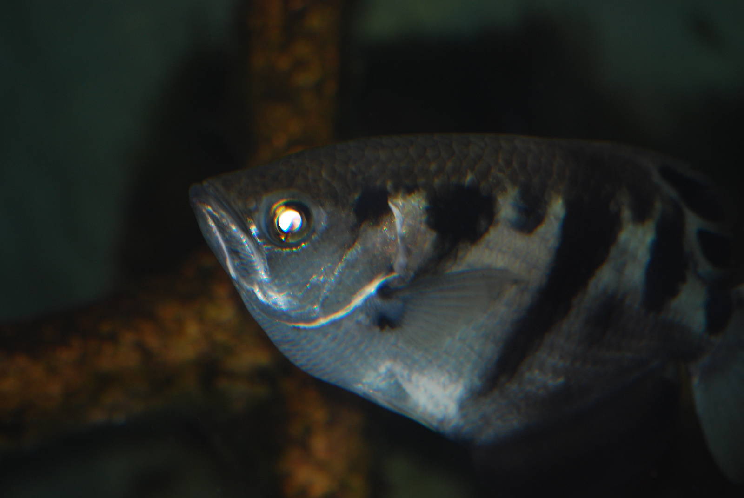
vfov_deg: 3.1
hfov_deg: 4.6
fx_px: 9311
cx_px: 372
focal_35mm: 450
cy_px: 249
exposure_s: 1/125
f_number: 5.6
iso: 320
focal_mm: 300
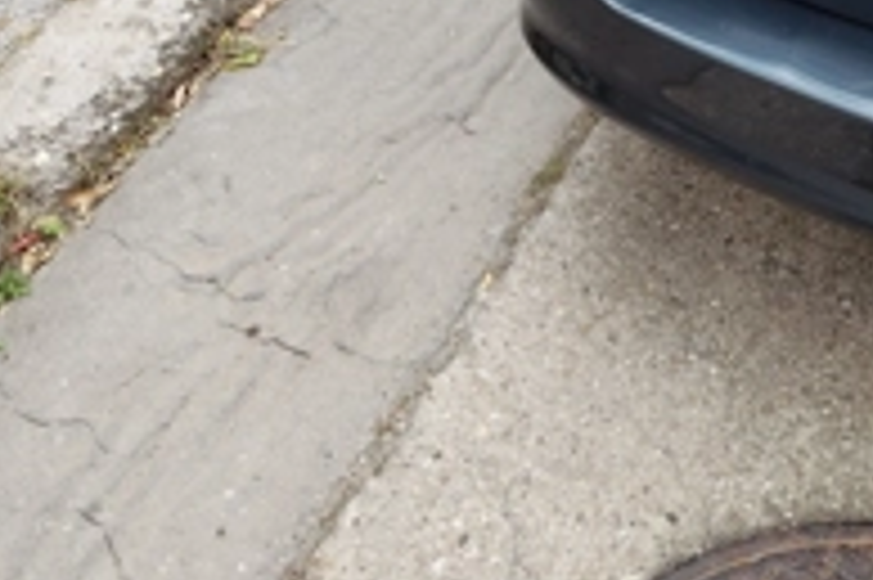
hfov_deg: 32.3
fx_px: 1502
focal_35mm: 62
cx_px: 508
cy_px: -175
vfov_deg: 20.1
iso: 50
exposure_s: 1/264
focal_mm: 4.25
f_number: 1.8
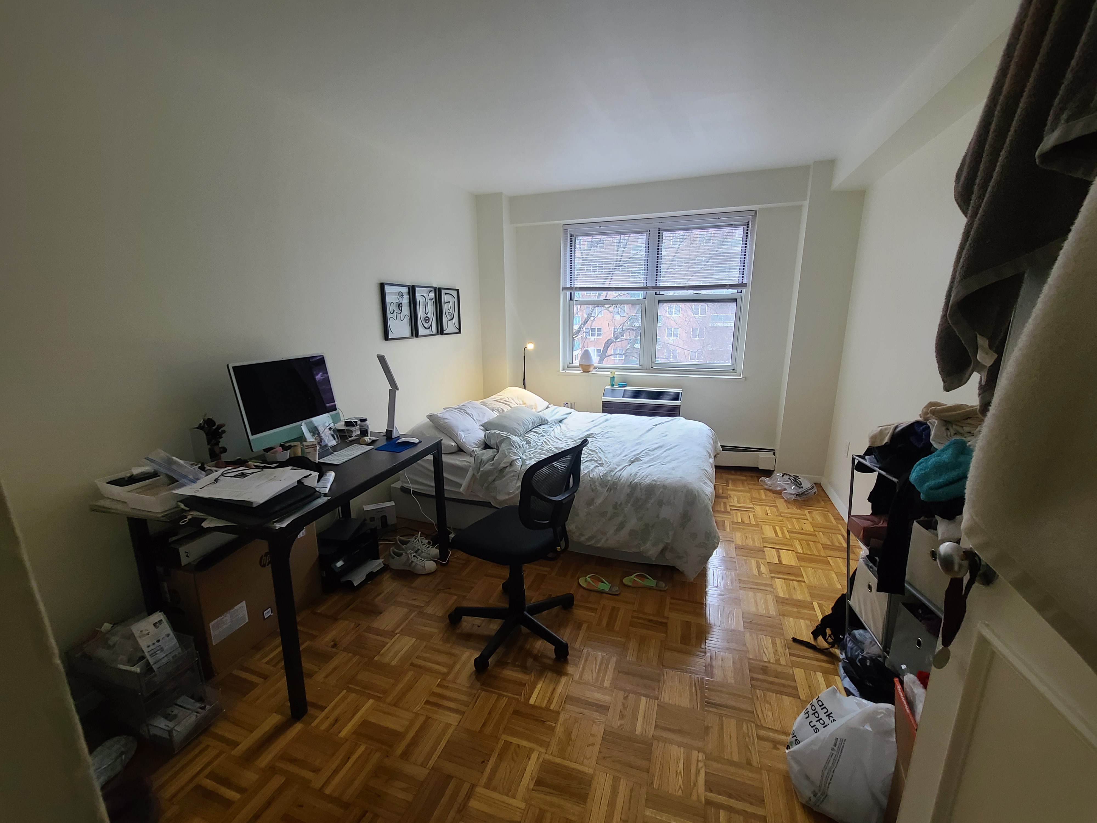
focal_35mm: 13
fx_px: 412
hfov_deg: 106.2
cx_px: 548
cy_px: 412
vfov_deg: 89.9
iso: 320
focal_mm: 2.2
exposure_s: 1/59
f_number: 2.2
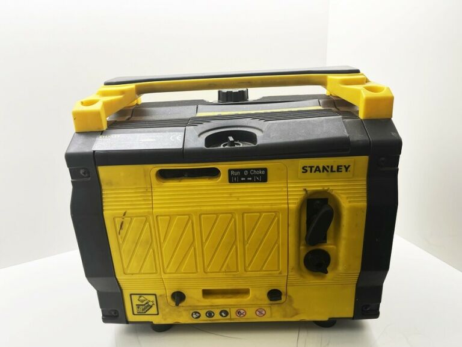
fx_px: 347
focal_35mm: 26
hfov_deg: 67.3
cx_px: 231
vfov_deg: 53.1
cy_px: 174
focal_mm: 5.1
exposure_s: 1/241
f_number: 1.6
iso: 32
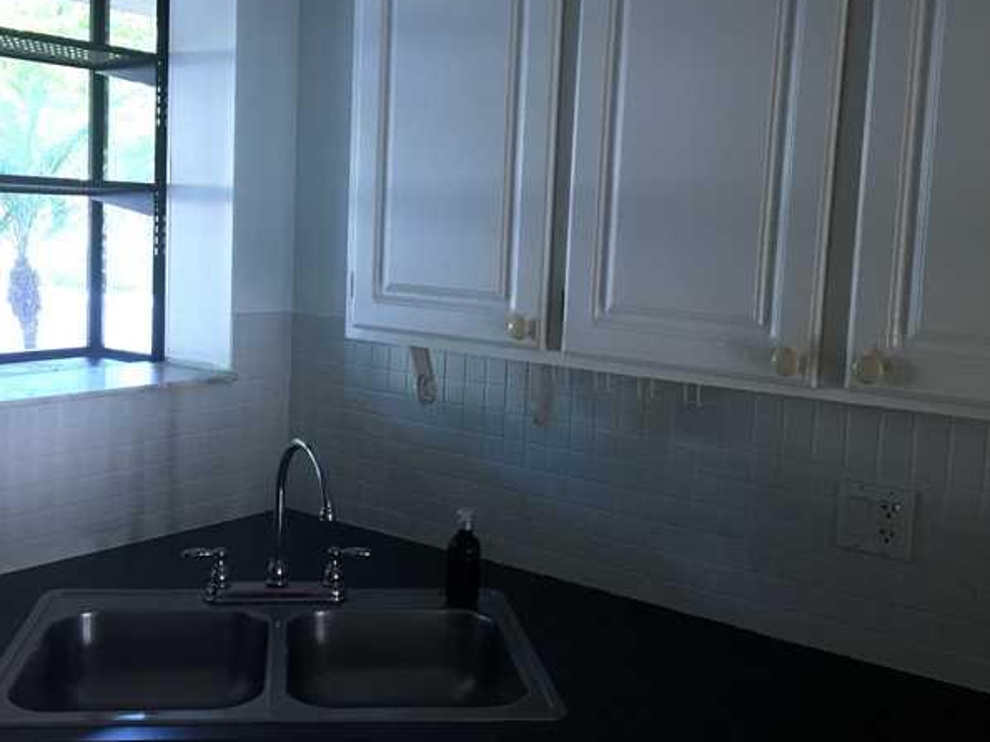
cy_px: 341
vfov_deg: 36.8
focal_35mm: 39
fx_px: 1115
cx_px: 424
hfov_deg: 47.7
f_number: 2.2
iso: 32
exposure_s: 1/15
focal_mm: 4.15
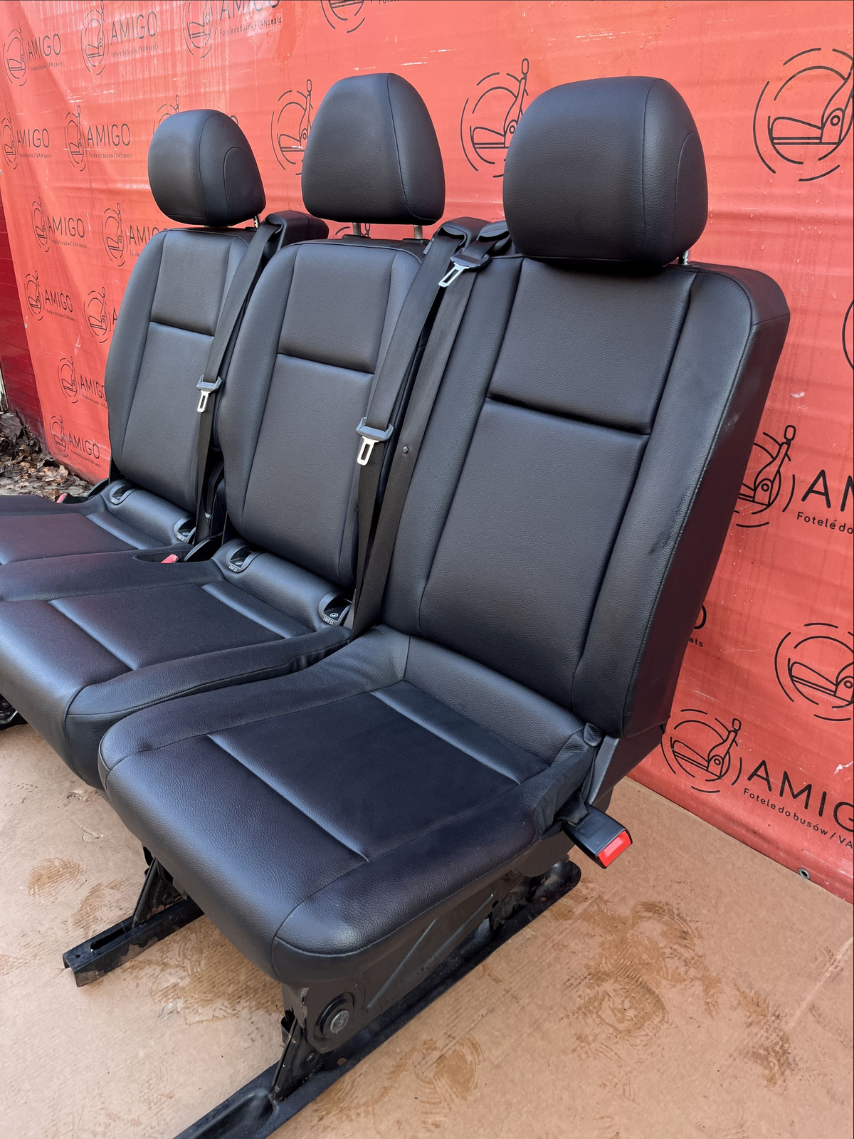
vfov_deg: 67.3
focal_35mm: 26
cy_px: 570
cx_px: 427
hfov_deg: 53.1
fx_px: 855
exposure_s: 1/191
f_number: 1.6
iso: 40
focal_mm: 5.1
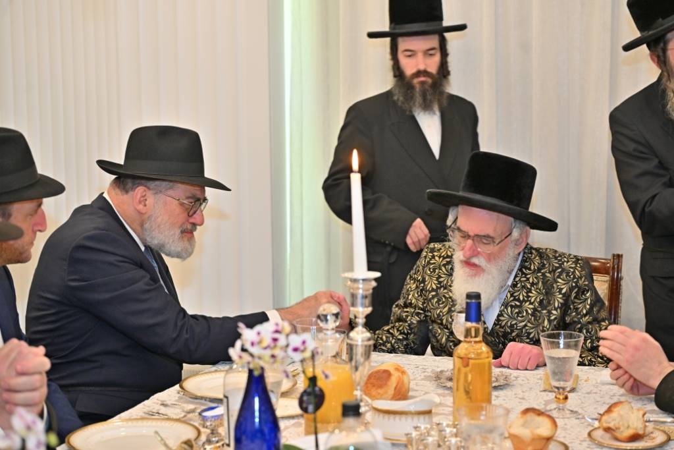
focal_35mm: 69
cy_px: 225
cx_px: 337
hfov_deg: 29.2
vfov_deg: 19.7
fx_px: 1292
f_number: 4
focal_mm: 69
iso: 1250
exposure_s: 1/160
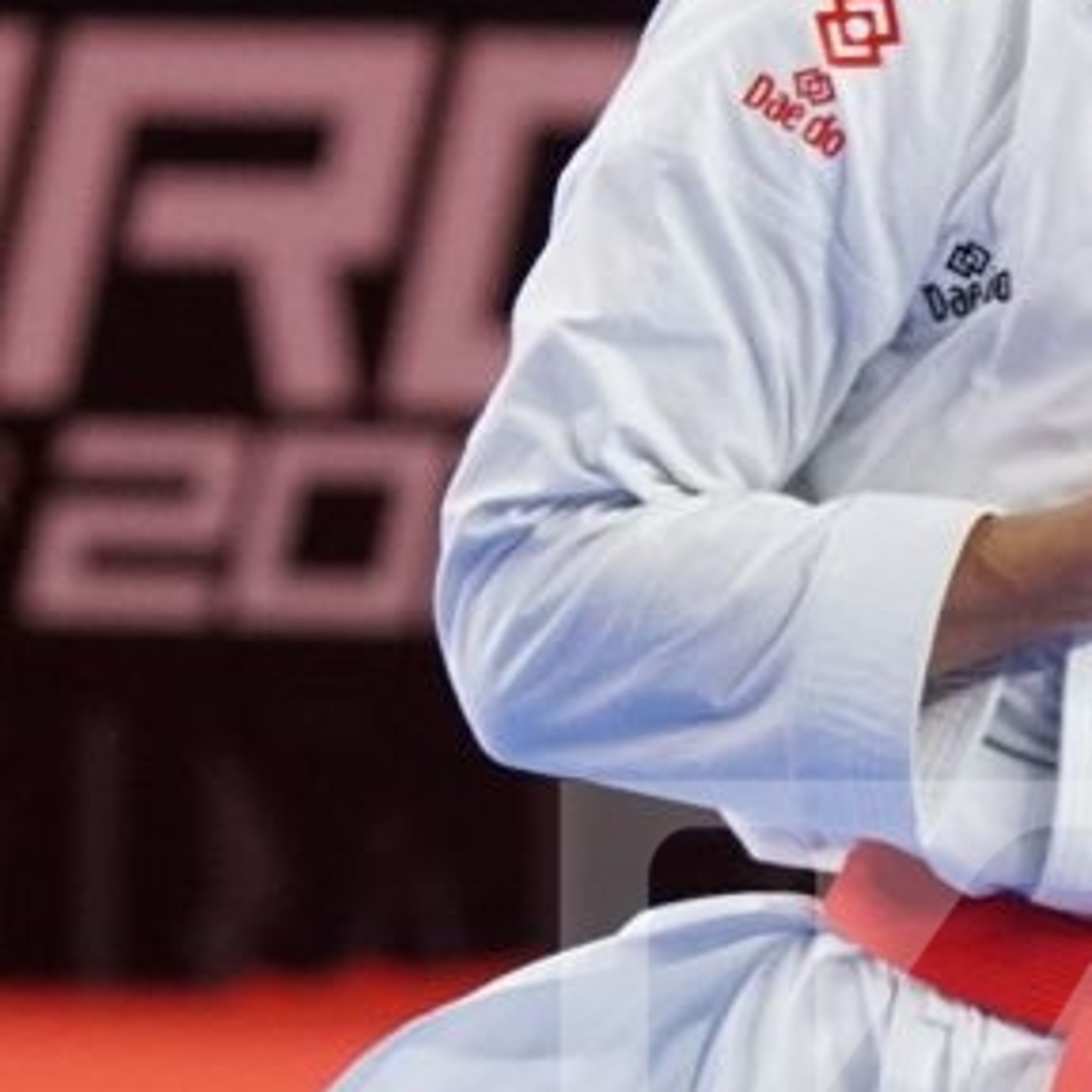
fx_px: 31300
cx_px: 2199
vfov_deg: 2.0
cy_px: 1126
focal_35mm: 877
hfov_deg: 2.0
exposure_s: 1/400
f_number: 3.2
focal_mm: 110
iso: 800
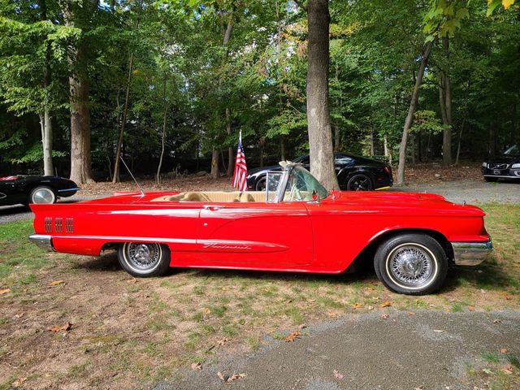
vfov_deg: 53.1
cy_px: 195
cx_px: 260
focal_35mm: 26
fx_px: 391
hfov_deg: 67.3
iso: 40
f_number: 1.8
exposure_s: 1/366
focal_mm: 5.4
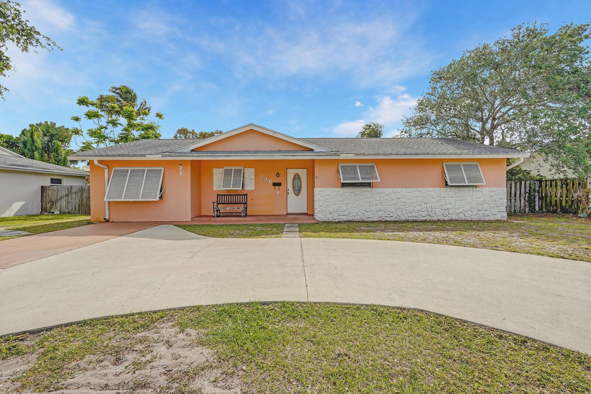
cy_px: 197
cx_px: 296
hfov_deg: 96.7
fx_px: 263
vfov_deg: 73.7
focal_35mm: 16
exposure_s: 1/640
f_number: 11
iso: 320
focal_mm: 16
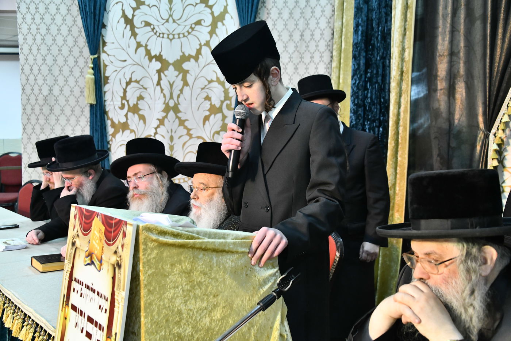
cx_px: 256
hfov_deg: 41.1
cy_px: 170
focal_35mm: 48
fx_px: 681
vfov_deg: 28.1
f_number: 5.6
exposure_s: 1/160
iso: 2500
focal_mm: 48
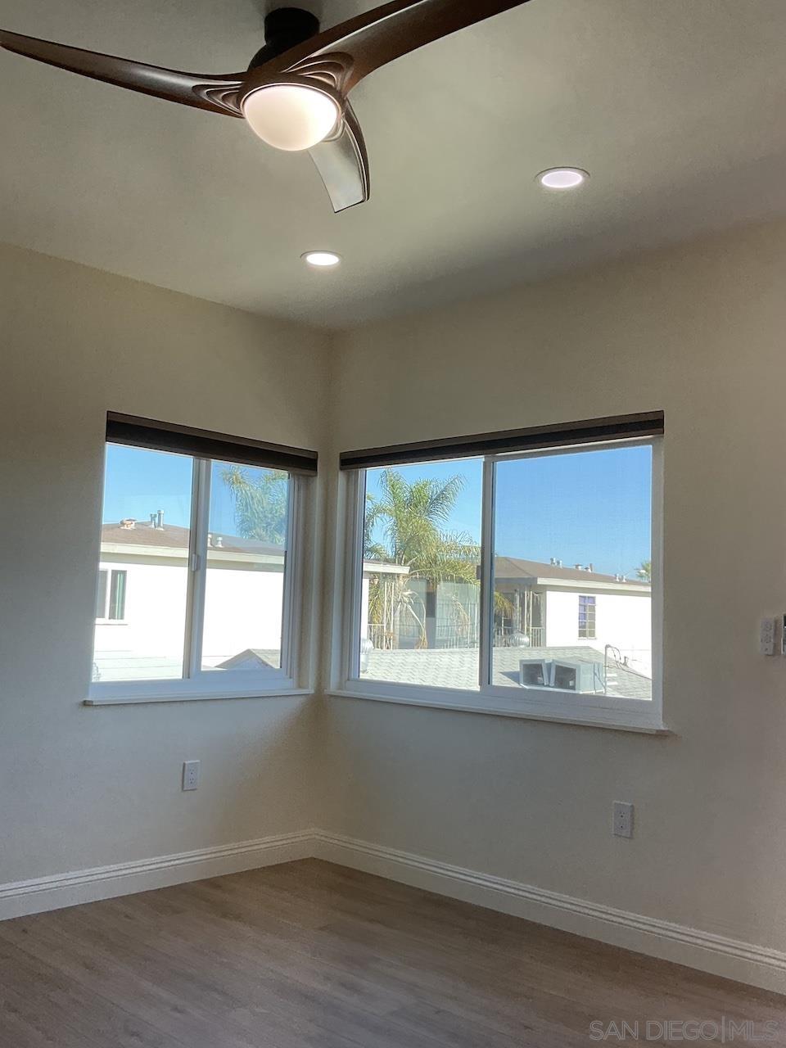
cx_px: 393
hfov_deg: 48.2
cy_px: 524
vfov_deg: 61.7
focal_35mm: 29
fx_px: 878
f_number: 1.8
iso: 16
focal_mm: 3
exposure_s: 1/181
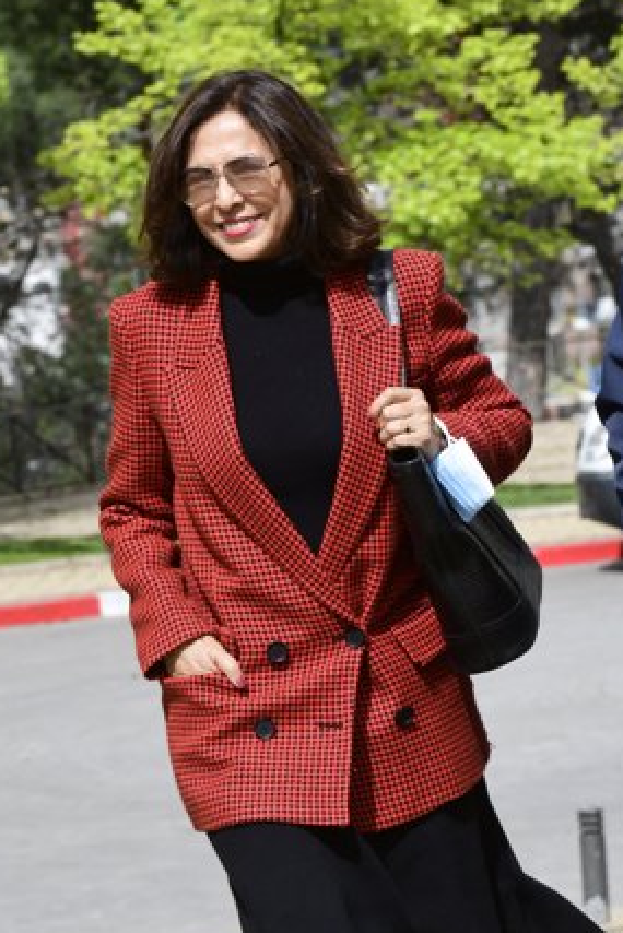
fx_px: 8196
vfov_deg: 6.5
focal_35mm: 316
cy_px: 465
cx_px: 302
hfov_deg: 4.4
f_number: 18
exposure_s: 1/320
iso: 640
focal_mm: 200
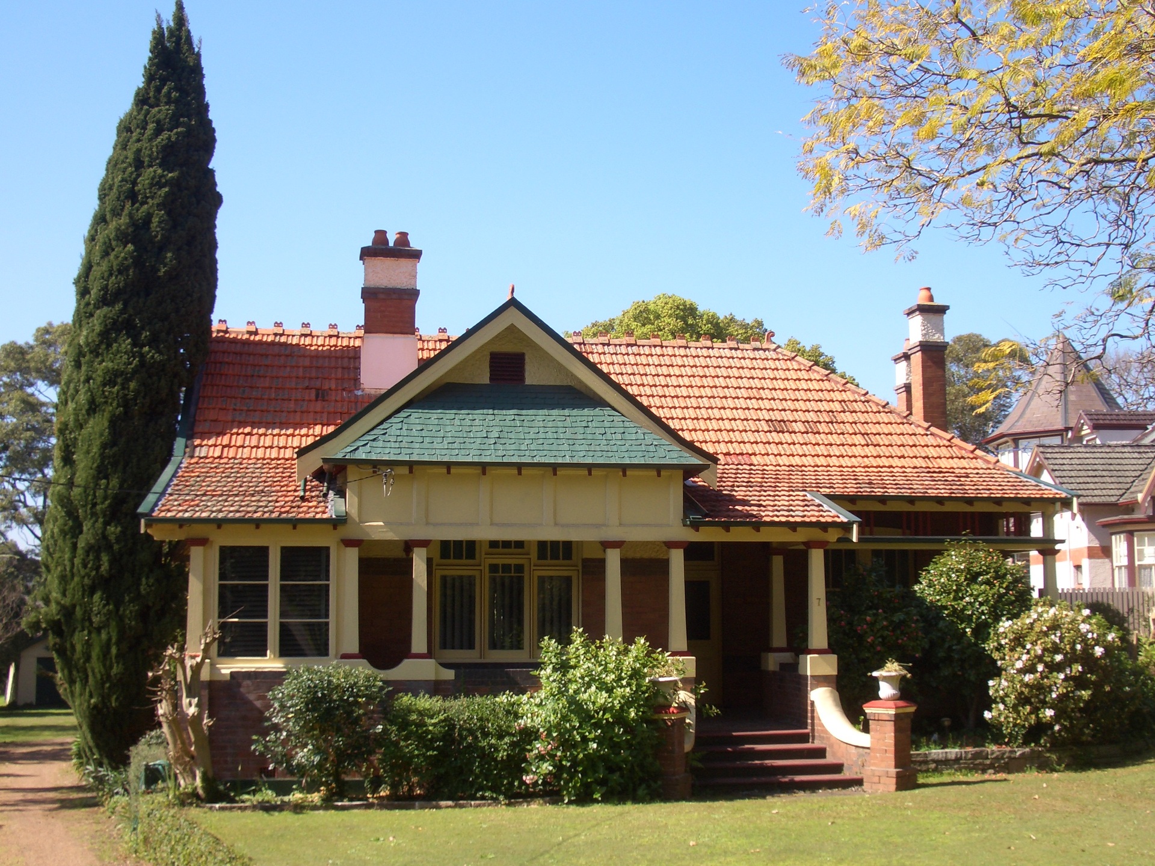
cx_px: 578
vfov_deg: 35.1
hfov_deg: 45.8
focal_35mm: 41
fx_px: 1368
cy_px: 433
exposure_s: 1/200
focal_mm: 6.8
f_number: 4.6
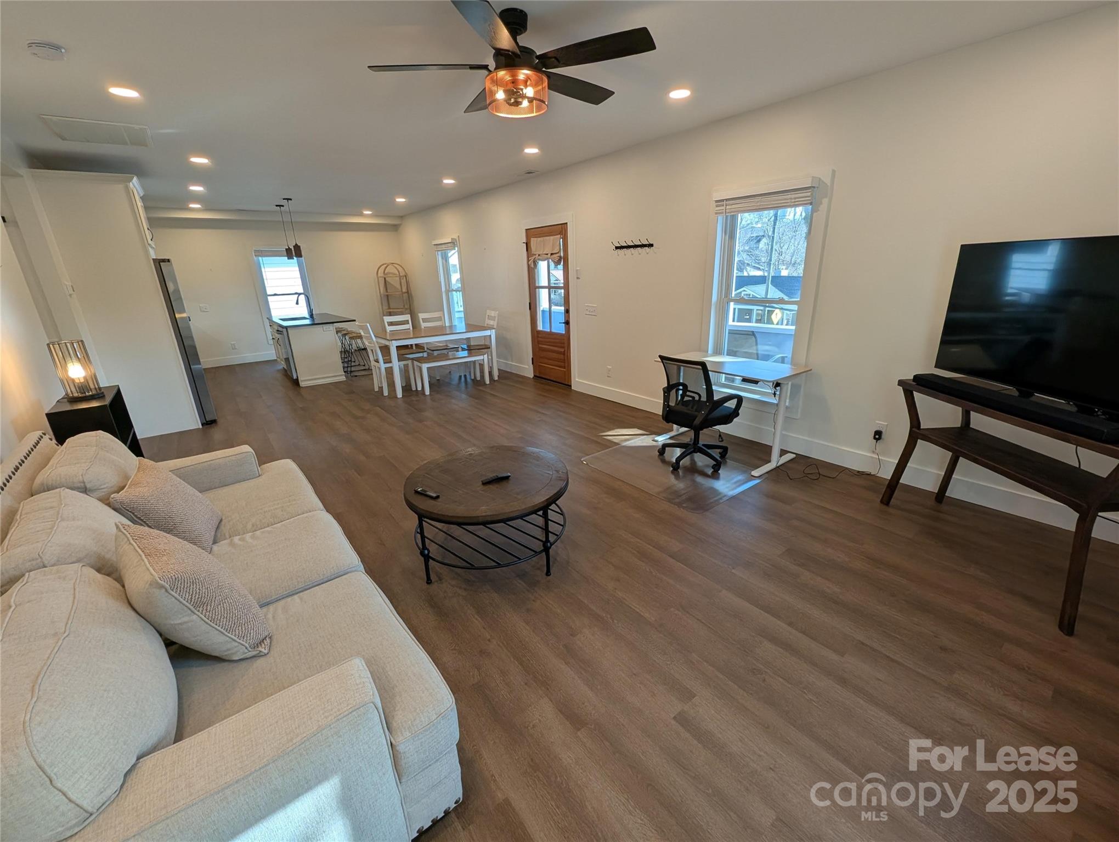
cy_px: 421
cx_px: 560
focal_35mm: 13
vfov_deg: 90.1
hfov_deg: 106.1
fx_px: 421
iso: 64
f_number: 2.2
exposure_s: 1/120
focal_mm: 1.95
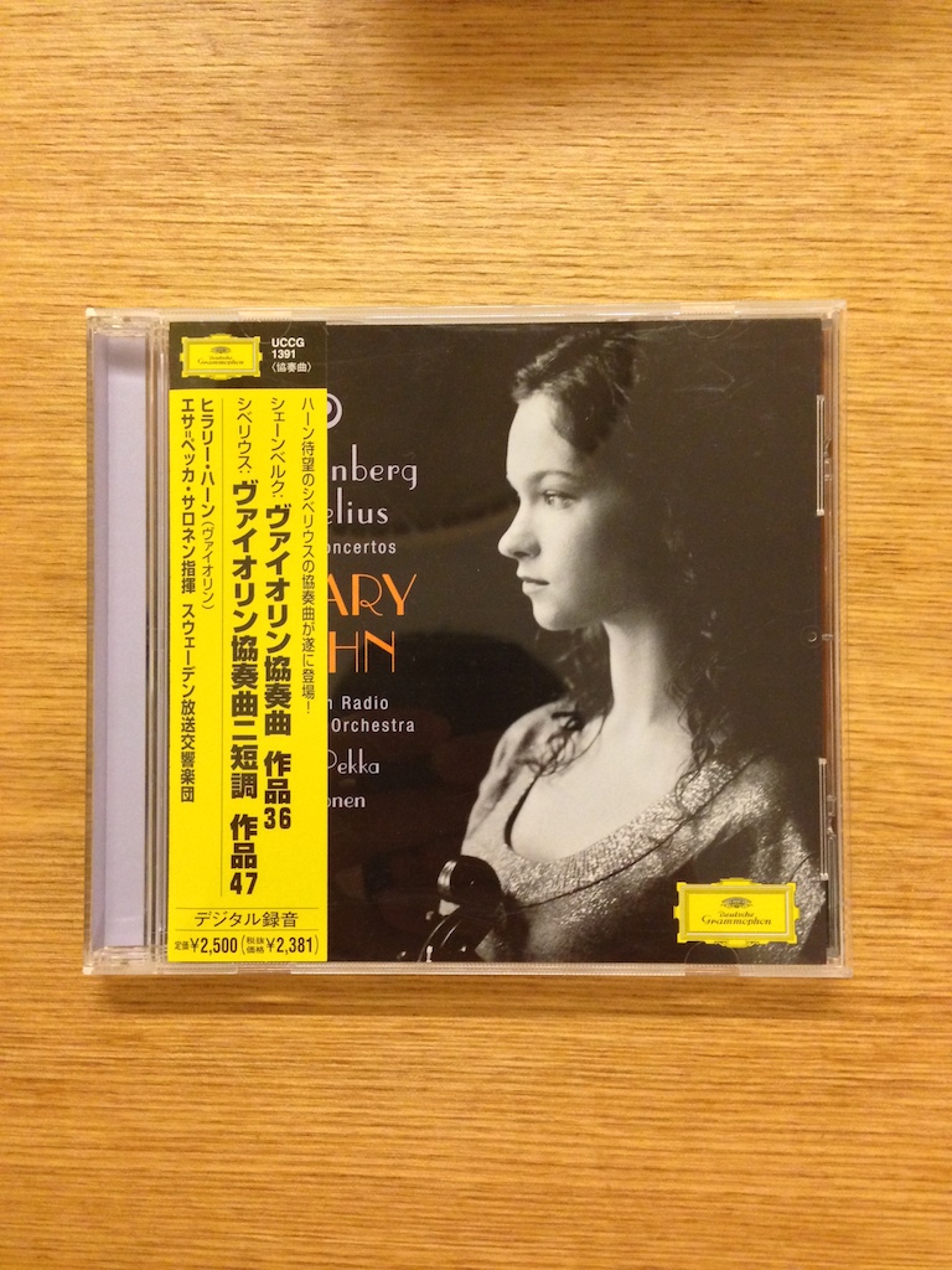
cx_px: 476
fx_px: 1210
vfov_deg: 55.4
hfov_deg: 42.9
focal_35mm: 33
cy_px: 635
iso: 400
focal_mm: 4.12
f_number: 2.4
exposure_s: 1/15
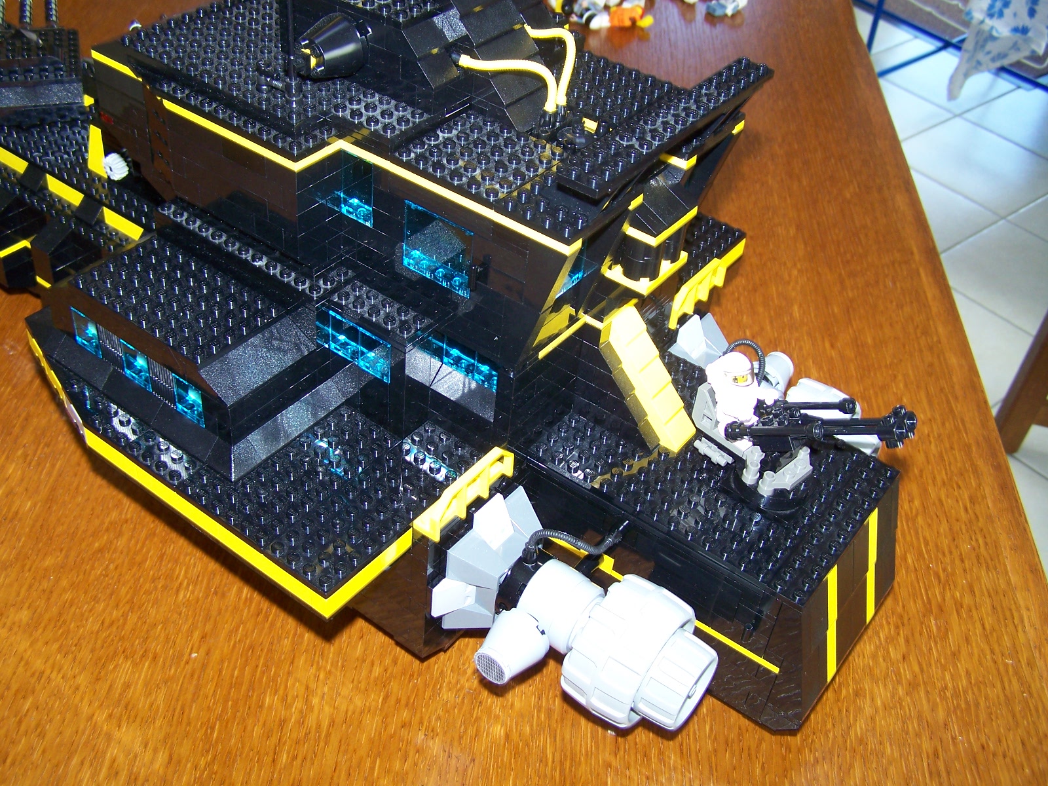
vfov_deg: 37.7
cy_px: 393
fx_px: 1150
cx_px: 524
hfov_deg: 49.0
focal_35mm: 38
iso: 80
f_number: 2.8
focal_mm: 6.3
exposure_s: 1/60
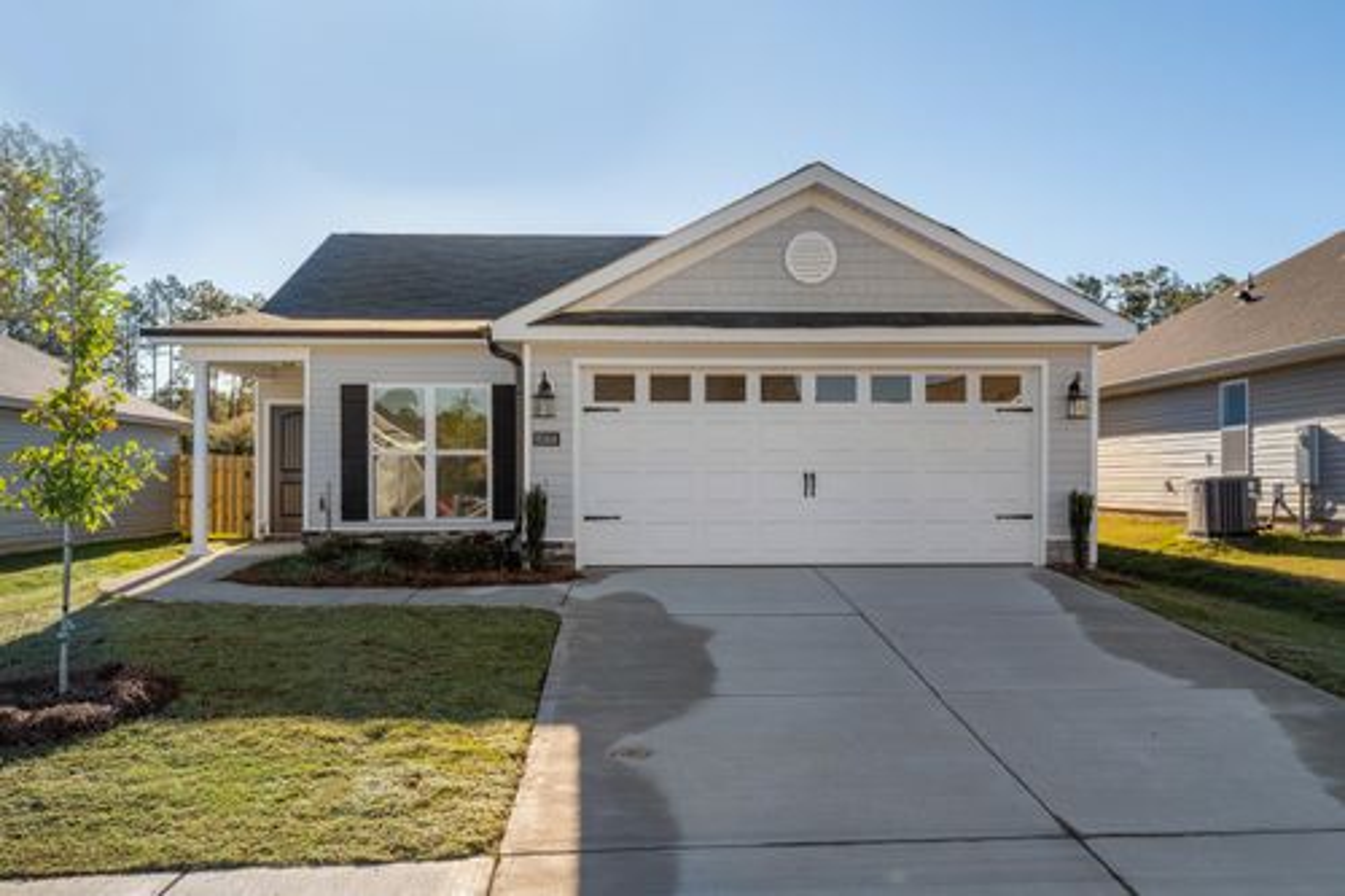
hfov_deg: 57.2
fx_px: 1232
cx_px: 672
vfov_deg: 39.9
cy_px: 448
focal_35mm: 33
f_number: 8
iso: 400
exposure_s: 1/800
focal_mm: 33
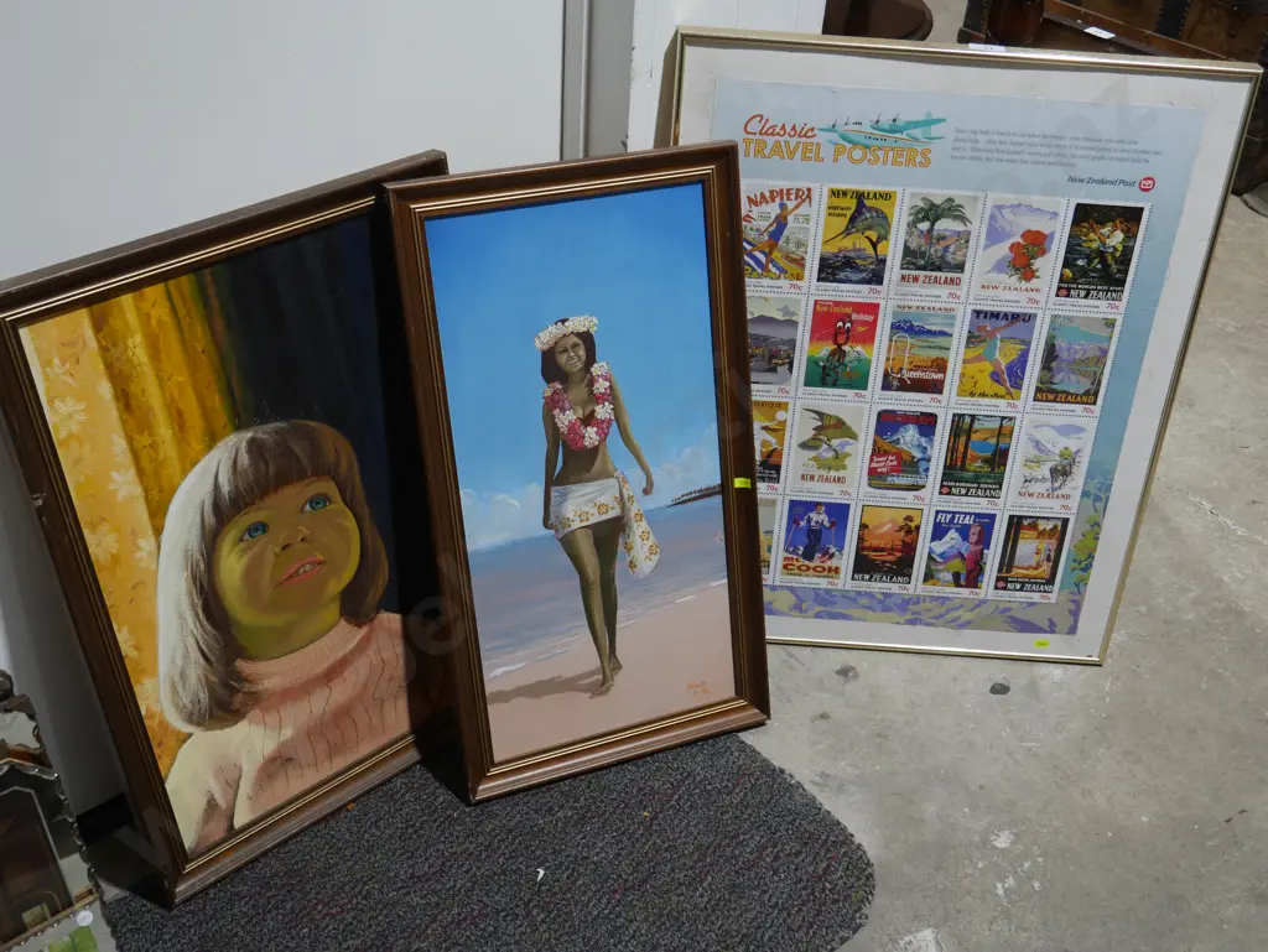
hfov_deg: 46.8
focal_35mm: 40
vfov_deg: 36.0
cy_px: 476
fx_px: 1466
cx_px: 634
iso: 250
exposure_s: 1/60
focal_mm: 20
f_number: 4.4
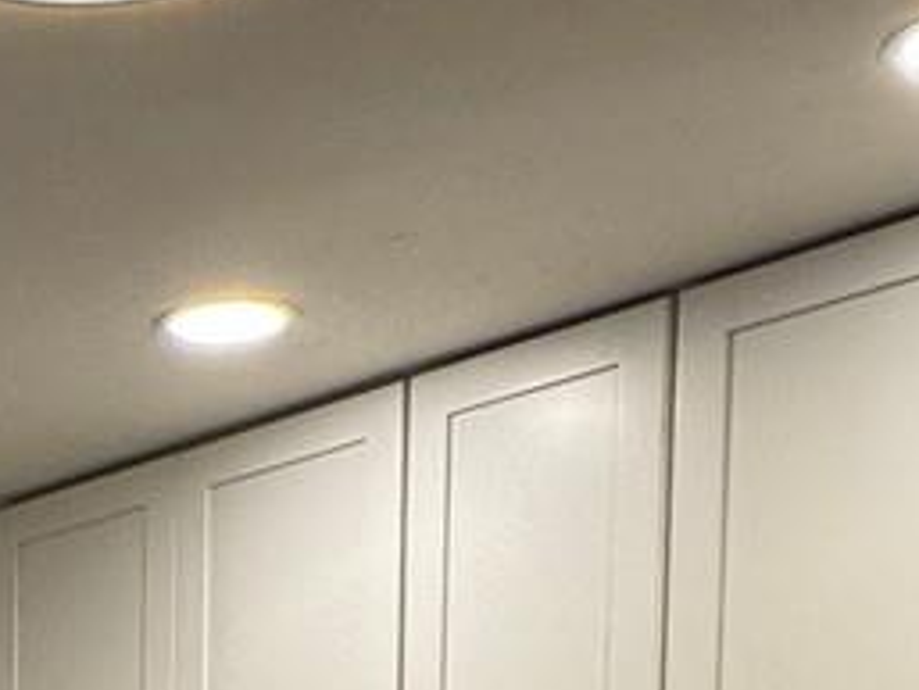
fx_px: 2311
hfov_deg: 20.3
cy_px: 1319
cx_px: -325
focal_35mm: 87
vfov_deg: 14.5
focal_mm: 2.22
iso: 160
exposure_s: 1/120
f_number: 2.2
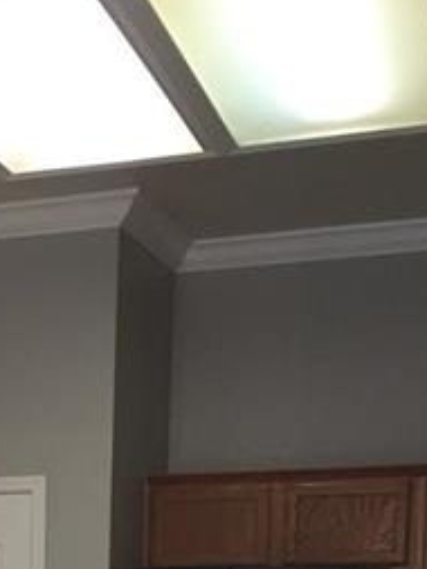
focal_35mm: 88
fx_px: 1446
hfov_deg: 16.2
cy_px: 783
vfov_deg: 20.0
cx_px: -65
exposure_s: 1/30
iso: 50
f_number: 2.2
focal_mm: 4.15
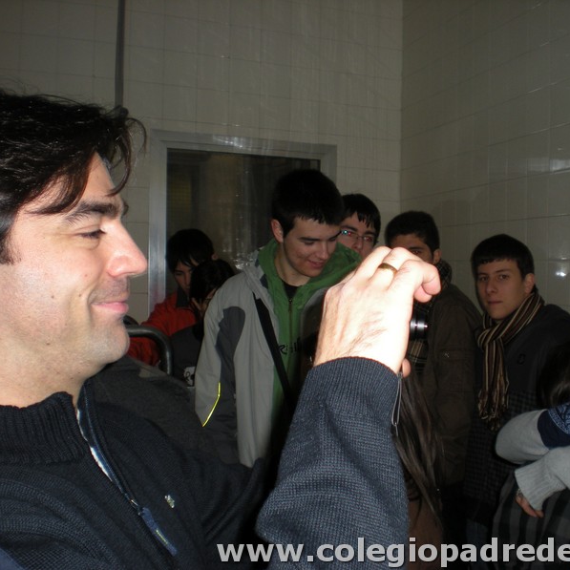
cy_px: 285
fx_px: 838
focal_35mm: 45
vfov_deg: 37.6
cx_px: 350
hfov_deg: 37.4
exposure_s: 1/60
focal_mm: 6.3
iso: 74
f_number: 3.1
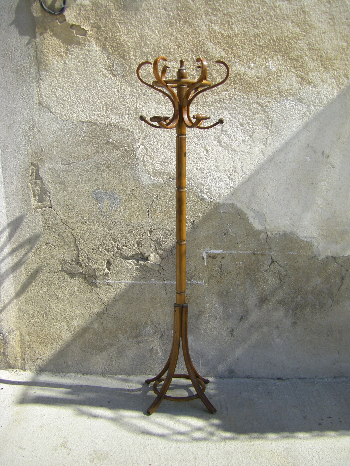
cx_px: 175
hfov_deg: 37.7
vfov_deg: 49.0
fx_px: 512
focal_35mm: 38
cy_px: 233
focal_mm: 6.3
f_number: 7
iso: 64
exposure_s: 1/160
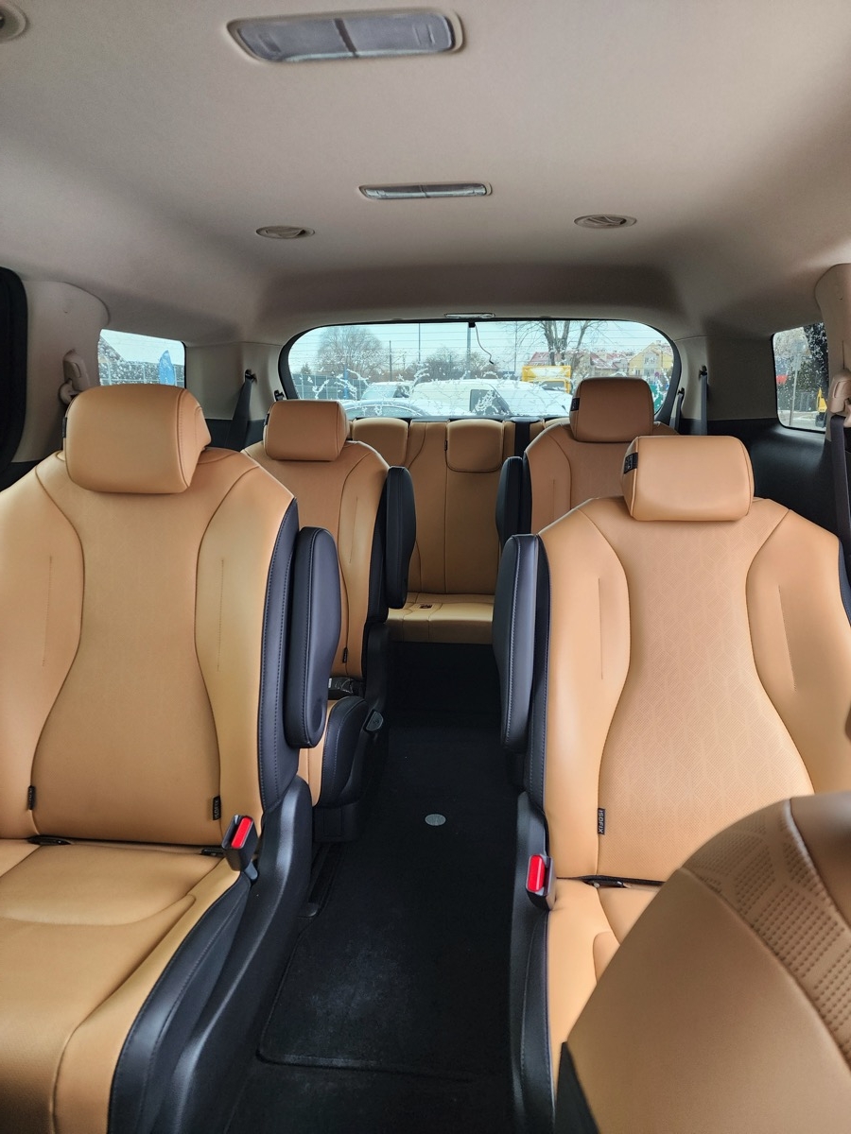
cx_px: 426
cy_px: 567
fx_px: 754
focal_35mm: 23
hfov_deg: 58.9
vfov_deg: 73.9
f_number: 1.8
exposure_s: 1/180
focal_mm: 6.4
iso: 200
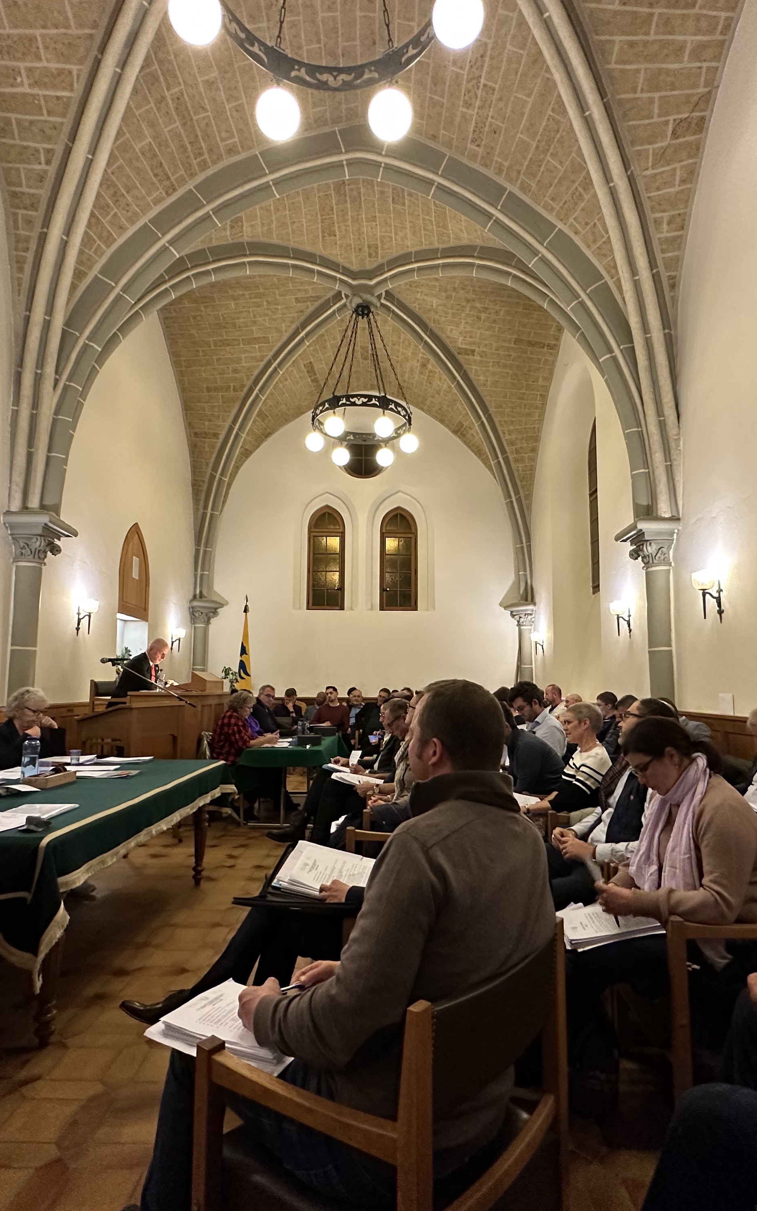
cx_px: 385
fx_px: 660
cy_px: 606
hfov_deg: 59.6
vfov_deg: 85.1
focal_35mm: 20
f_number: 2.2
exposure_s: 1/50
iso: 400
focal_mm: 2.22
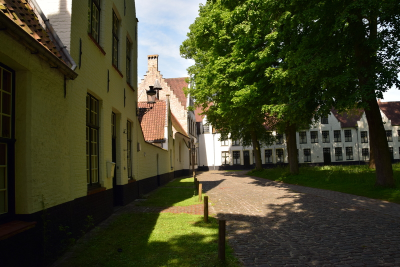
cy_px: 134
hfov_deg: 67.4
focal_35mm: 27
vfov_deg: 48.0
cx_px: 200
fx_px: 300
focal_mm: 18
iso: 125
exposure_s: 1/80
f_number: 8
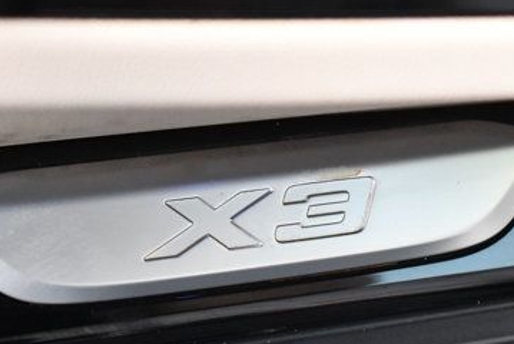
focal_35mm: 146
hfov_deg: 14.0
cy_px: 221
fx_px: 2086
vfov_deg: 9.4
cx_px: 249
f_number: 5.6
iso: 3200
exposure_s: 1/100
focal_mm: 55
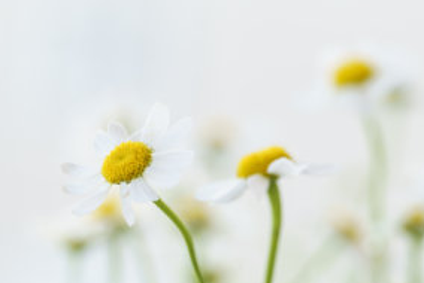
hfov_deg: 9.1
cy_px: 168
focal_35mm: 226
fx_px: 2664
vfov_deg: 6.1
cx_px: 146
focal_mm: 105
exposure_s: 1/250
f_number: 5.6
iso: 320
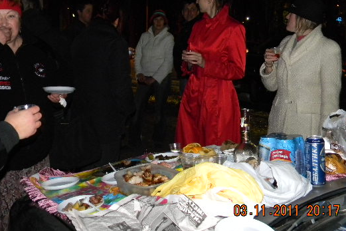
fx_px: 442
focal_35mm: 46
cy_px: 84
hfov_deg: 42.7
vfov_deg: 29.1
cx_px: 153
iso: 400
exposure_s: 1/8
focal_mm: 6.4
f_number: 3.7
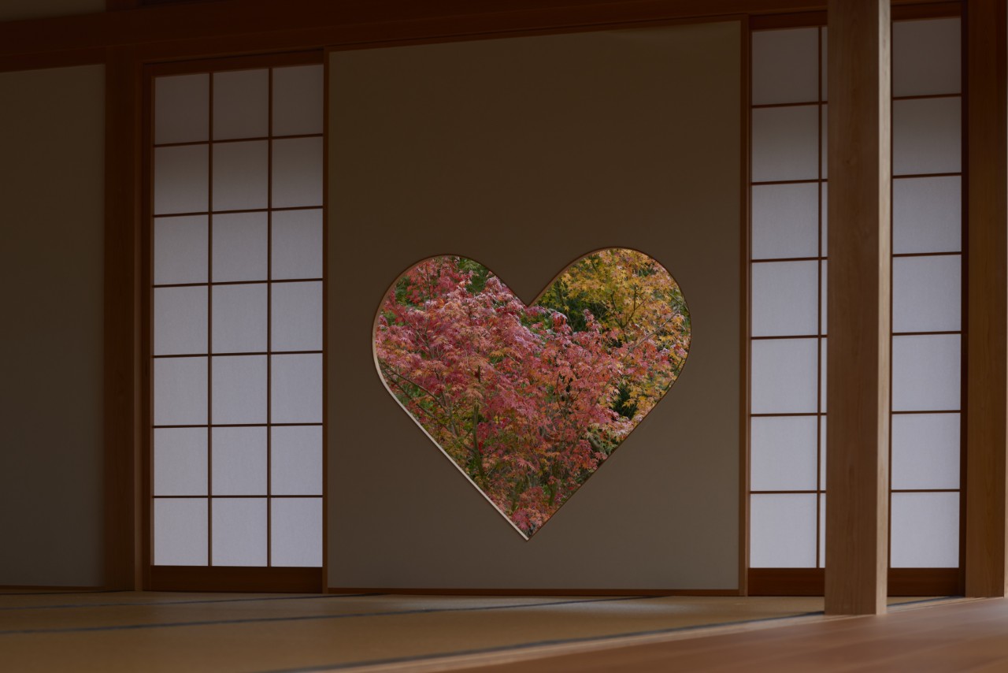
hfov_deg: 24.8
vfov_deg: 16.7
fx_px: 2296
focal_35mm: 82
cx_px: 504
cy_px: 336
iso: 200
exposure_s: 1/5
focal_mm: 82
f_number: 8
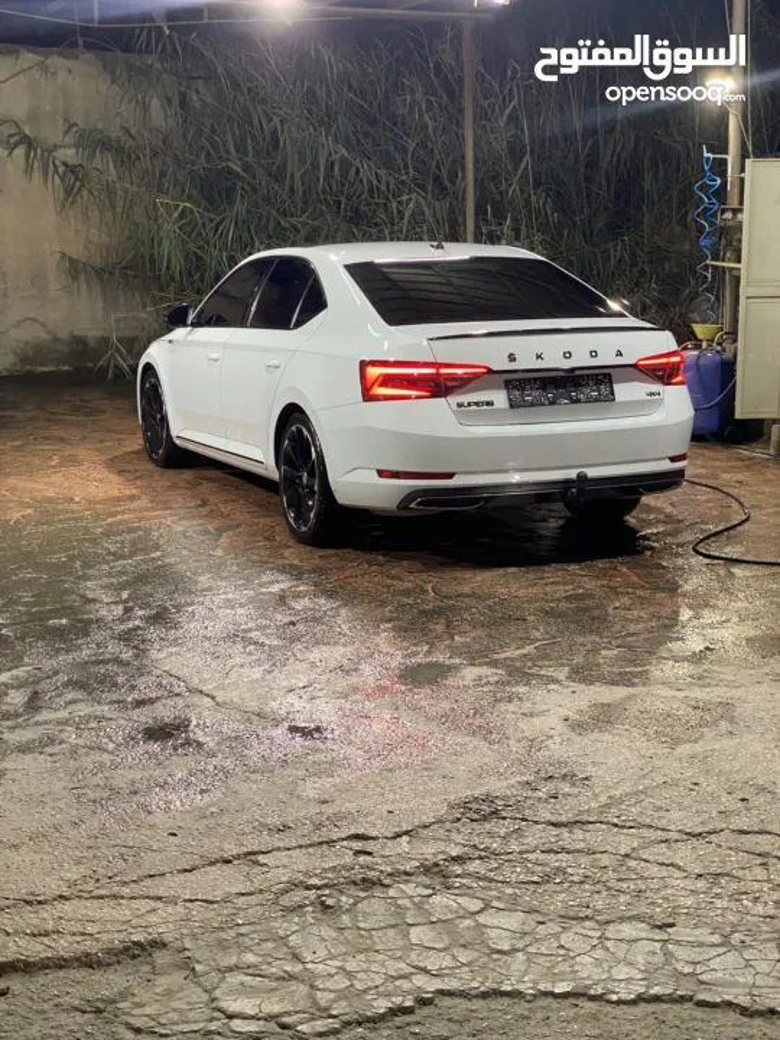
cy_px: 520
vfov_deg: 36.8
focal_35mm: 52
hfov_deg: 28.0
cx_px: 390
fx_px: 1562
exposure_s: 1/50
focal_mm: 6
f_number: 2
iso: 320
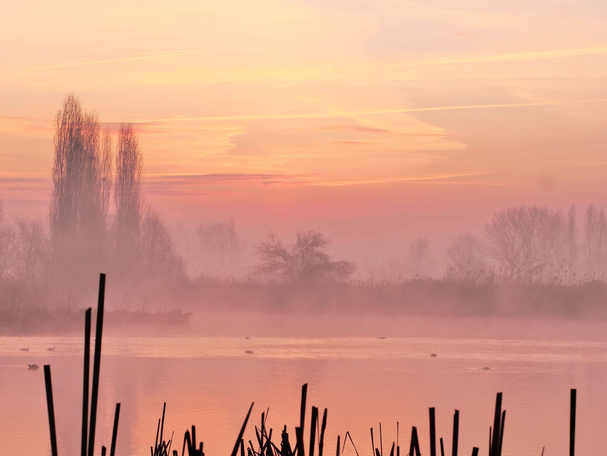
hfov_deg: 16.4
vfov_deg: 12.3
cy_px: 228
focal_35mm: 120
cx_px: 304
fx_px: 2104
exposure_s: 1/50
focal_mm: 60
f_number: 11
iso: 800
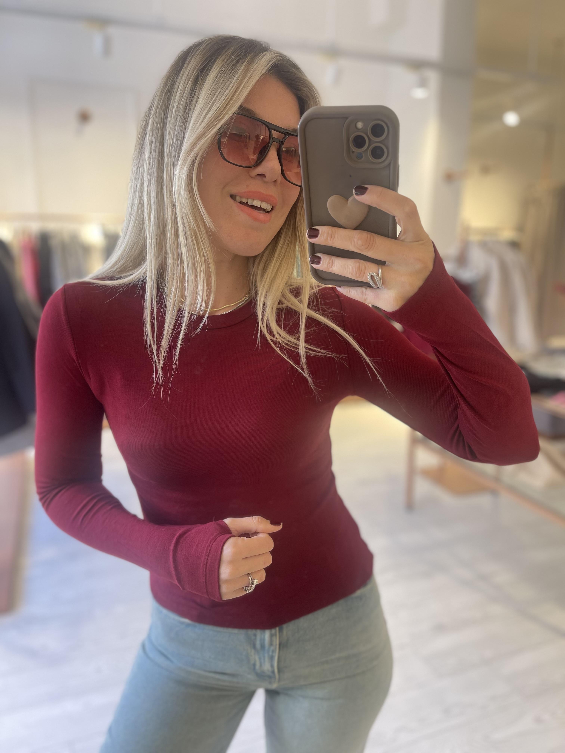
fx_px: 566
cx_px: 282
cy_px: 376
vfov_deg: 67.3
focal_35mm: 26
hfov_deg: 53.1
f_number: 1.6
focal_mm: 5.1
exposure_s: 1/100
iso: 100
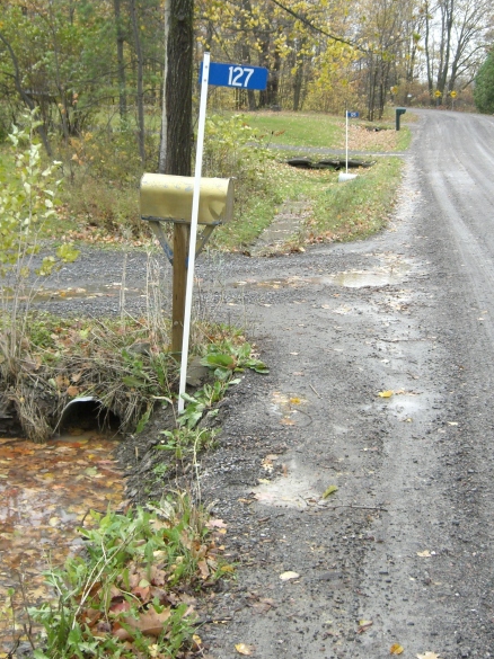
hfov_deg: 28.0
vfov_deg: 36.7
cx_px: 248
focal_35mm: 52
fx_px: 991
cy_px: 253
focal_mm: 7.9
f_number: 2.8
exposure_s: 1/200
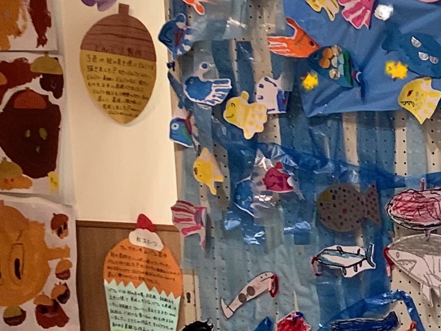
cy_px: 280
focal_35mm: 112
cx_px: 693
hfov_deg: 15.9
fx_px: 1427
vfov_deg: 13.1
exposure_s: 1/120
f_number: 2.4
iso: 64
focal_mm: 3.3
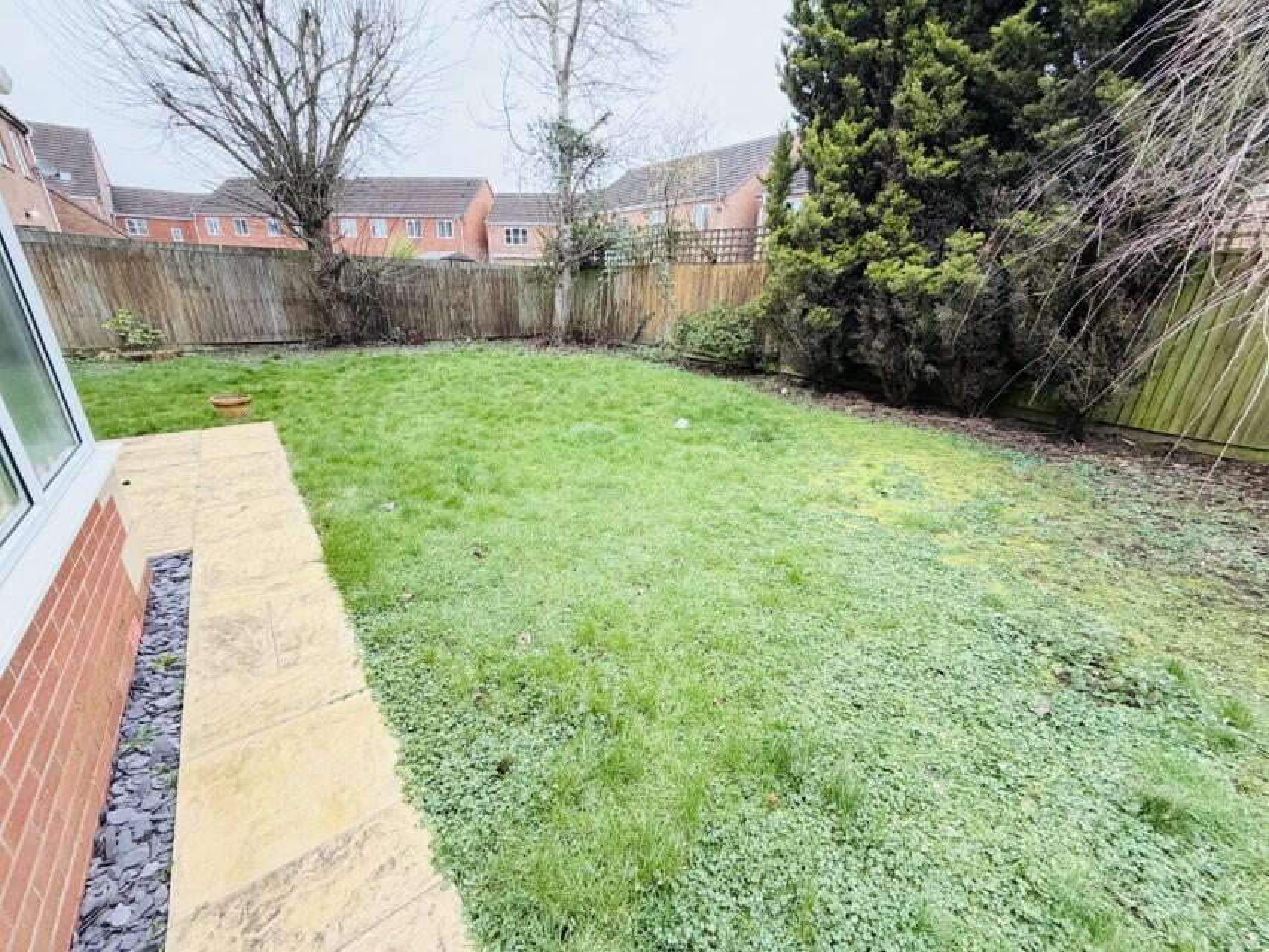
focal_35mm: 14
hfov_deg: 102.1
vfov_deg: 85.7
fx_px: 513
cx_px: 634
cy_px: 476
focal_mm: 2.22
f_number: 2.2
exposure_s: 1/121
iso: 250
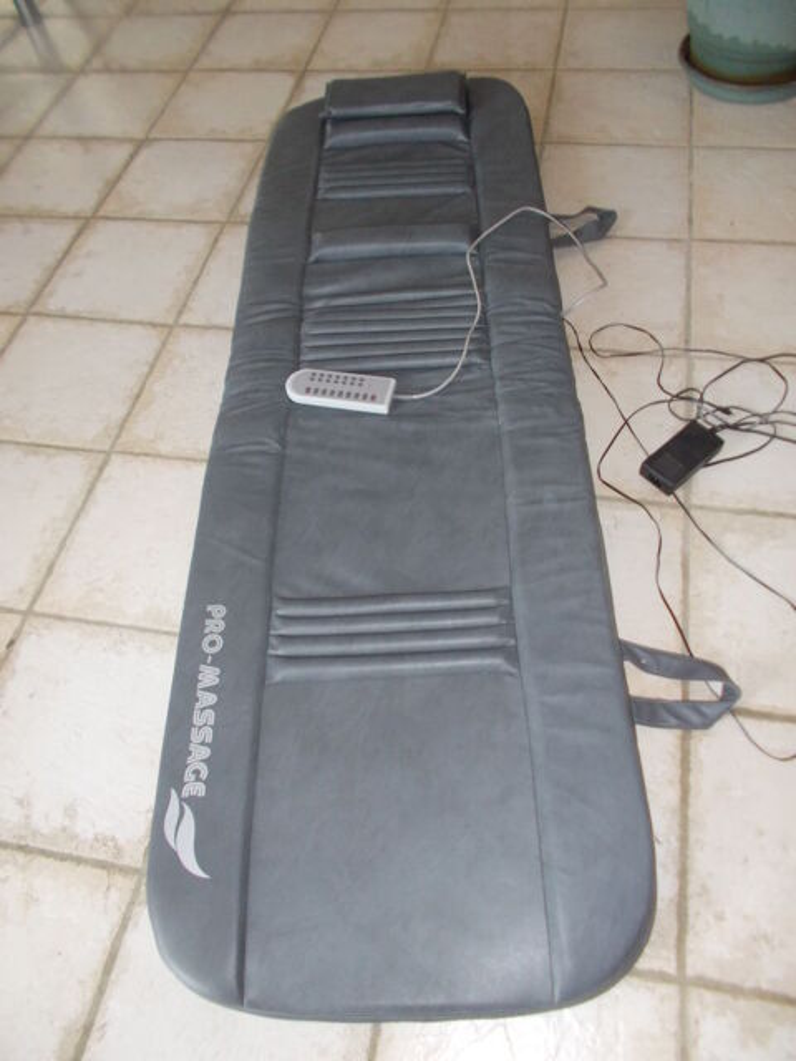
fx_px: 797
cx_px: 398
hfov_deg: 53.1
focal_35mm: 26
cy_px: 530
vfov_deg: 67.3
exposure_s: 1/25
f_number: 3.2
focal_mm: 4.6
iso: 200
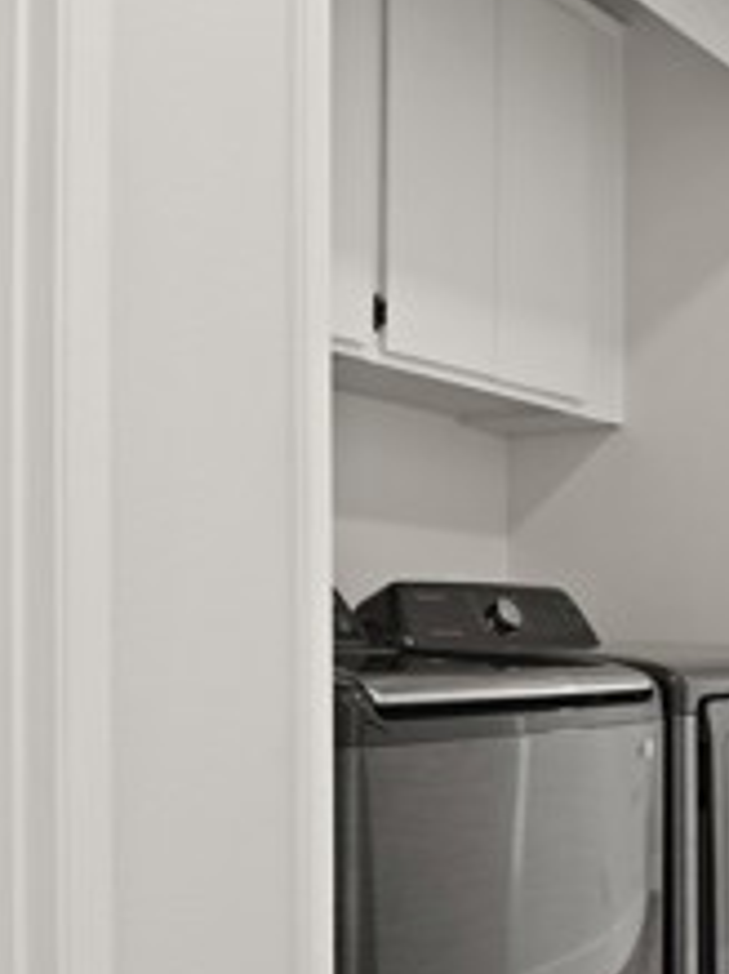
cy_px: 663
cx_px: 453
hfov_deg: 32.0
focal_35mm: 45
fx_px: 1265
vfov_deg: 41.5
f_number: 4
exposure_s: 1/6
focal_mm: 16
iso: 160
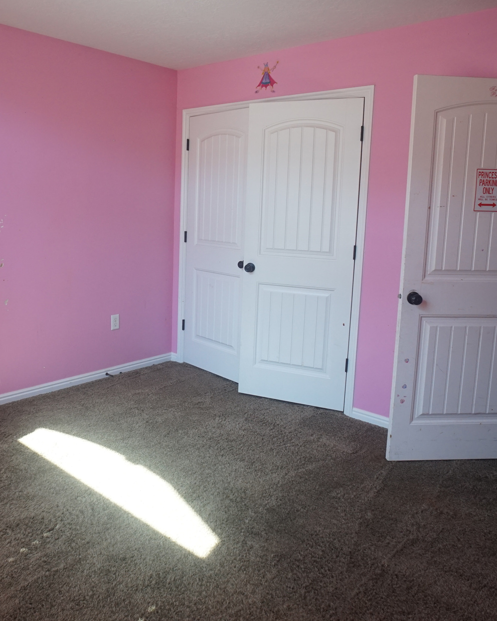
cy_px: 282
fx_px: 680
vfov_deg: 49.0
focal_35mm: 37
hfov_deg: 39.9
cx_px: 196
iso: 500
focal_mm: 16
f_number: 4
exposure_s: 1/160
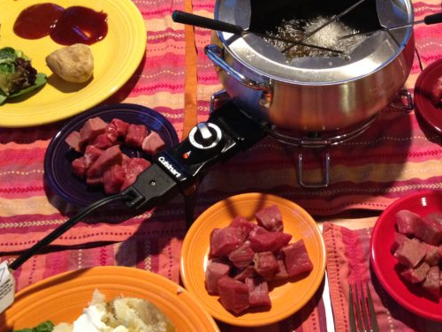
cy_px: 169
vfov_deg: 29.2
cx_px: 308
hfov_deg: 37.6
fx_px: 639
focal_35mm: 50
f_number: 2.4
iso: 320
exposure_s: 1/20
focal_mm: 4.12
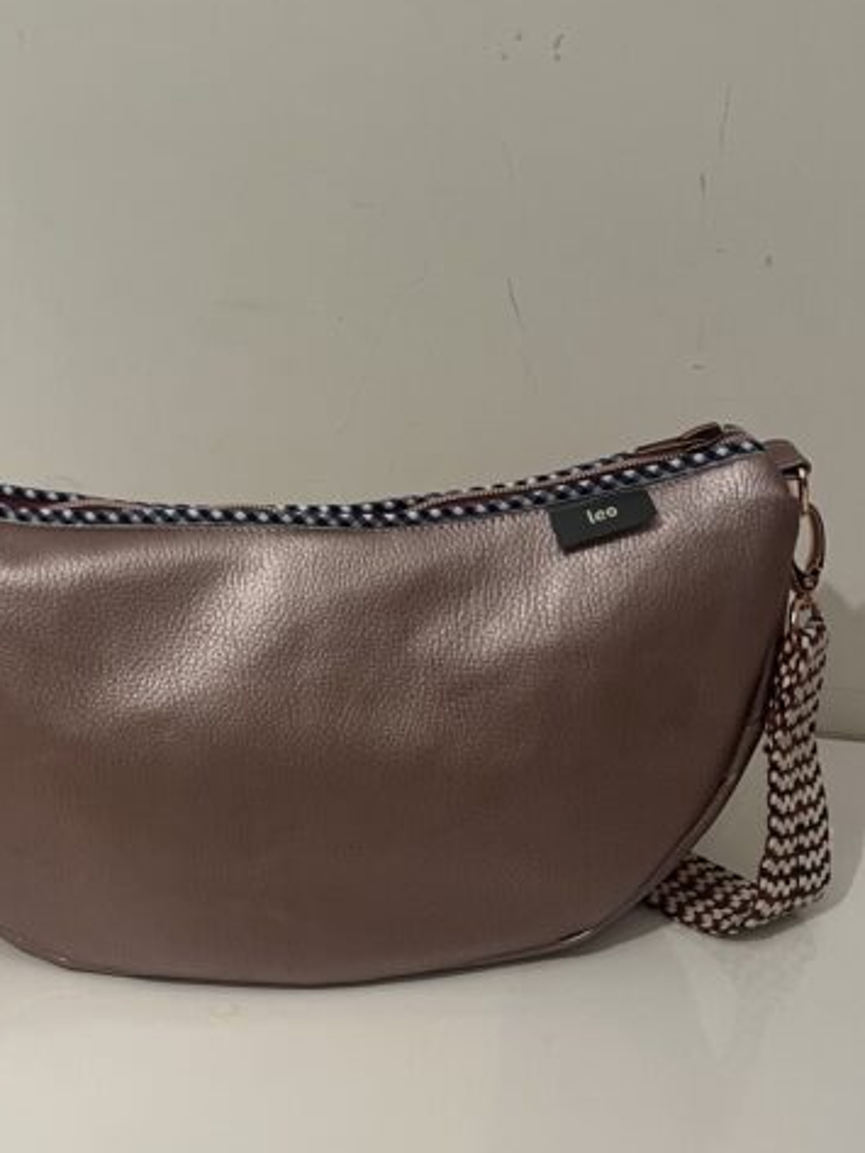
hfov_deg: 32.6
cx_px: 278
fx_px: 1465
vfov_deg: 42.1
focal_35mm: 44
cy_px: 804
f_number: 1.6
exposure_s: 1/50
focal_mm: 5.1
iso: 160
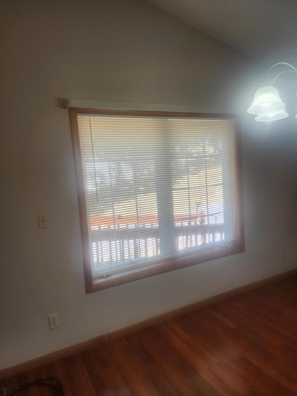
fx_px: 263
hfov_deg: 58.9
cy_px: 198
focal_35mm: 23
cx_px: 148
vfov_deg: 73.9
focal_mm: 6.4
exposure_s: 1/120
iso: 64
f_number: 1.8
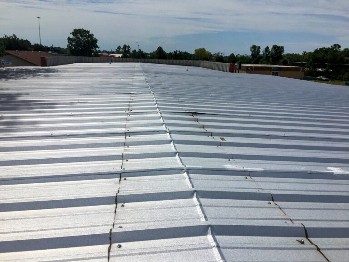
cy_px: 131
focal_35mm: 29
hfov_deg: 61.7
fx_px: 292
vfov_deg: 48.2
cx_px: 174
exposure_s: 1/7692
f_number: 2.2
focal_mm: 4.15
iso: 25
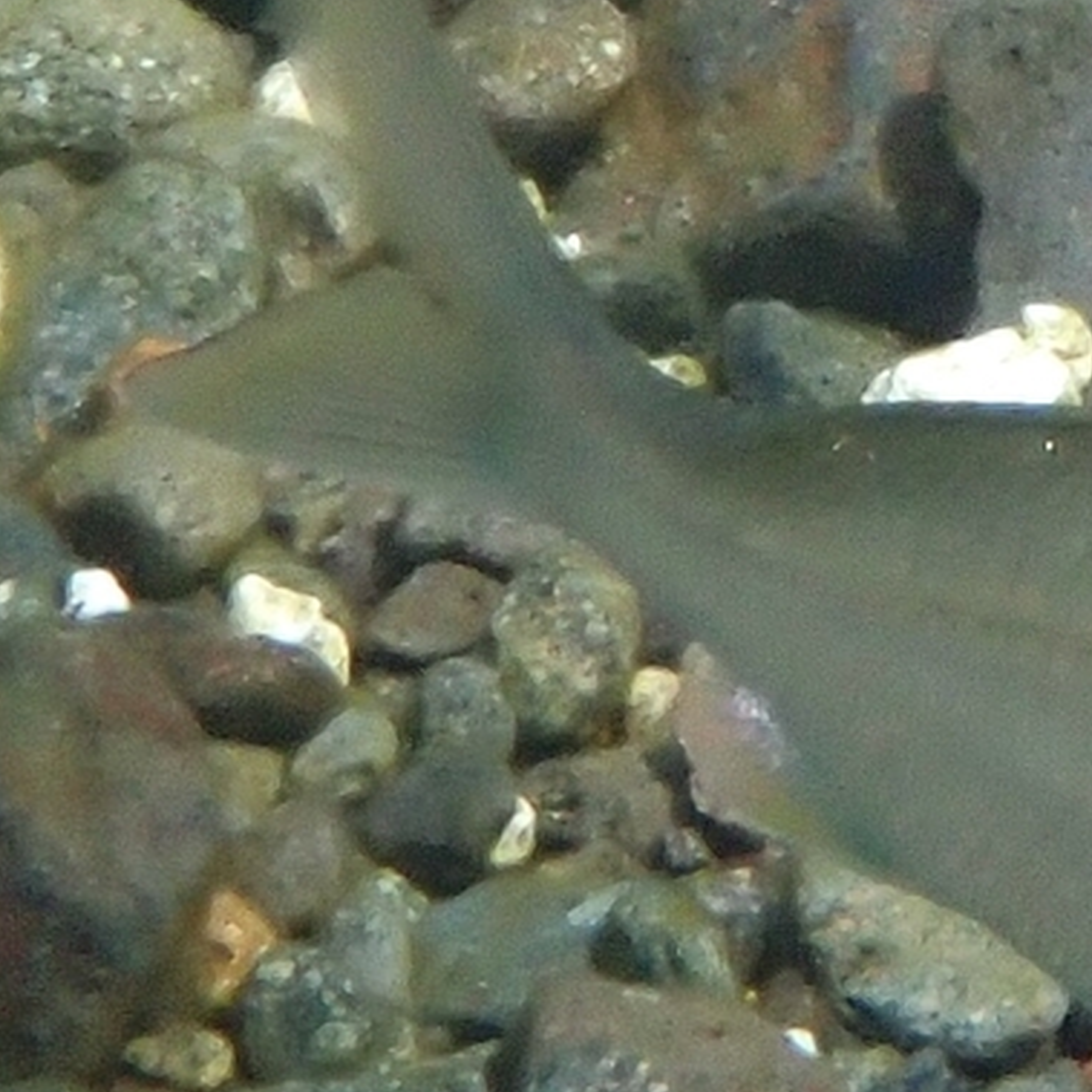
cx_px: 1271
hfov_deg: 6.5
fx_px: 9494
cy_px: 638
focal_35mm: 266
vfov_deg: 6.6
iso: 160
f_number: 6.3
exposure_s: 1/400
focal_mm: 18
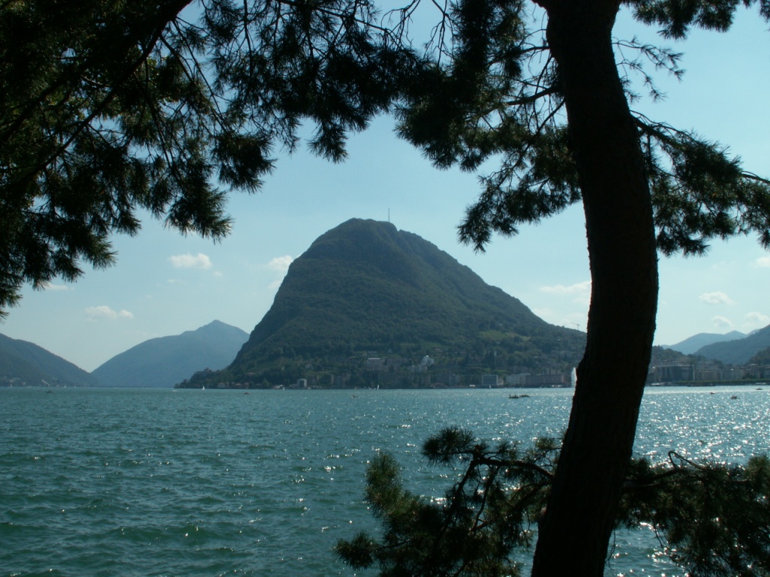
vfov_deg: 40.7
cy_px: 288
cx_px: 385
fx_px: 779
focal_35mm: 35
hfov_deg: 52.6
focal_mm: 5.86
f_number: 8
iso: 50
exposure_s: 1/250
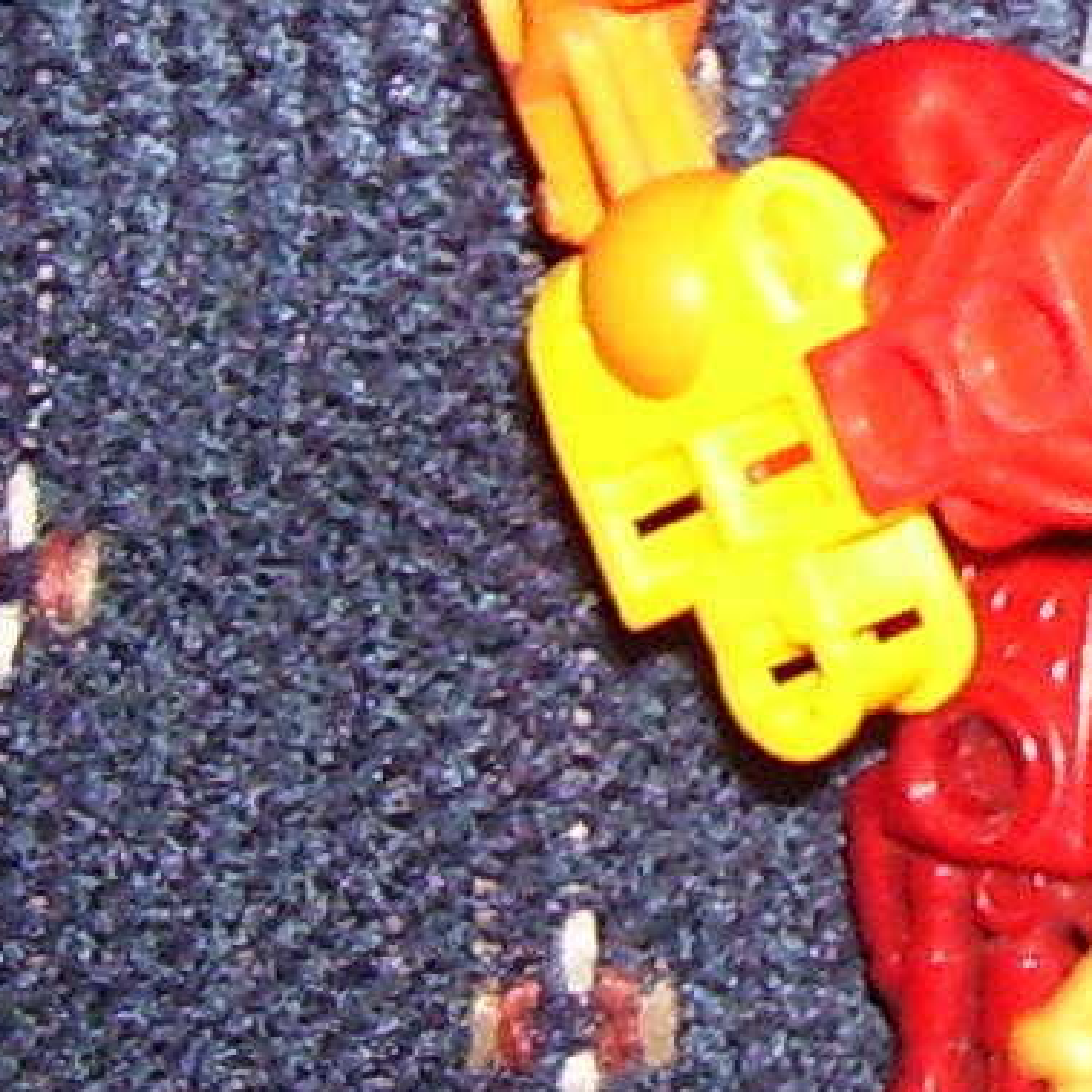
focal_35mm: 204
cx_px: 1755
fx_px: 7281
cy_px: -213
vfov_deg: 8.5
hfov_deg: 8.3
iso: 125
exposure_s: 1/60
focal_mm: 5.6
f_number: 2.7
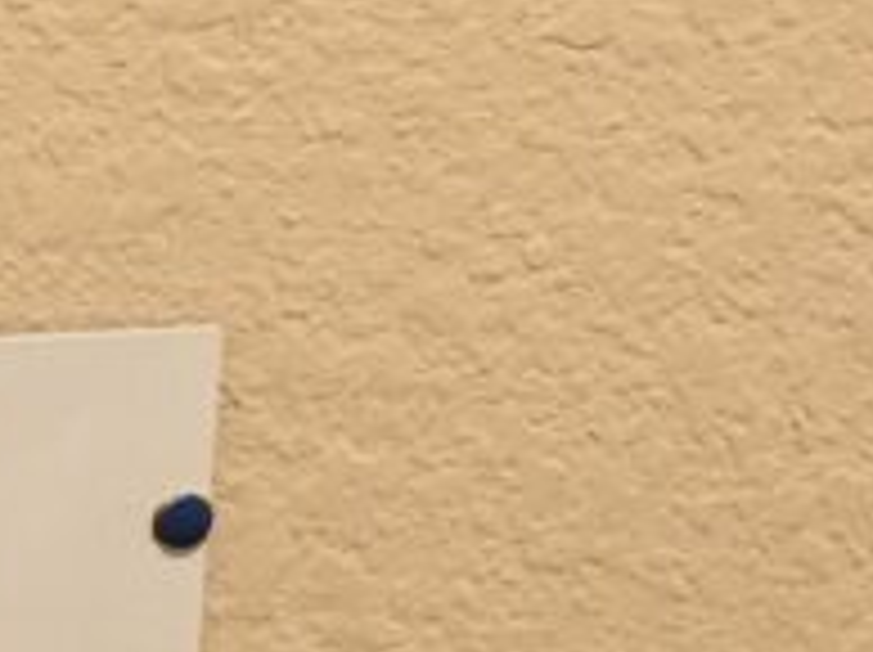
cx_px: -342
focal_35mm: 115
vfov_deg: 12.8
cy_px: 261
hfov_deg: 16.0
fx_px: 2897
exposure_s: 1/30
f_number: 2.2
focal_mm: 4.15
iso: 200
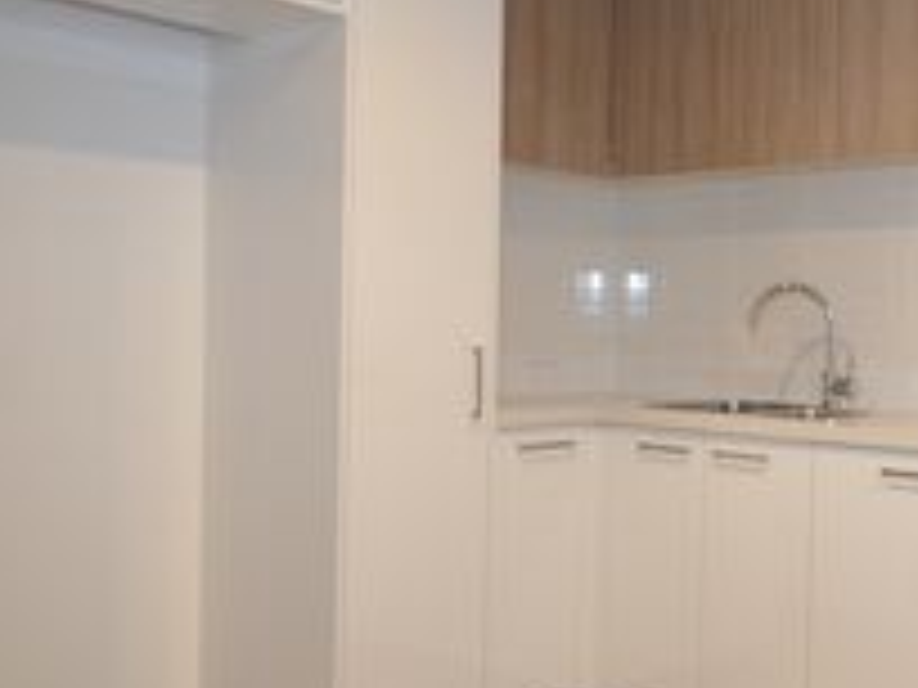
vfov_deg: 33.5
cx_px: 896
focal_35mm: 43
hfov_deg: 39.2
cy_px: 340
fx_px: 1143
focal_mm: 13
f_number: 4
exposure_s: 1/60
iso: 560
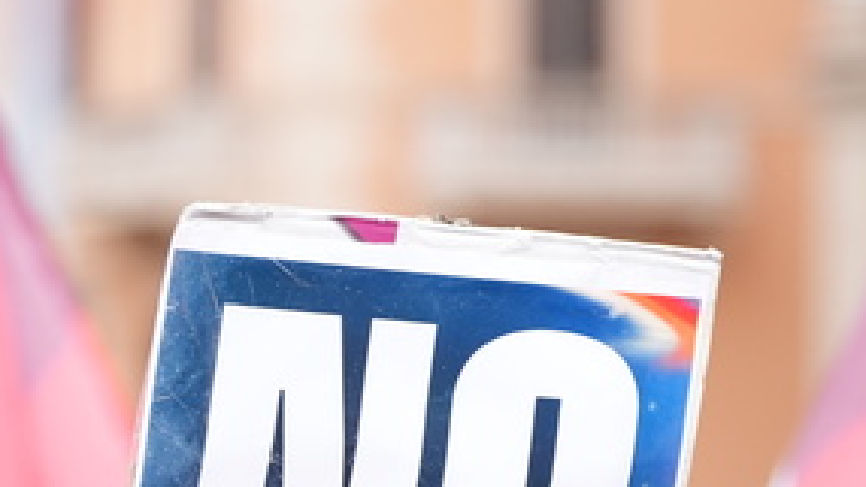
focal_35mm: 413
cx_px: 200
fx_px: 9485
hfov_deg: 5.2
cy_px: 676
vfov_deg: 2.9
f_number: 2.8
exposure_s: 1/1000
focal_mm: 110
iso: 500
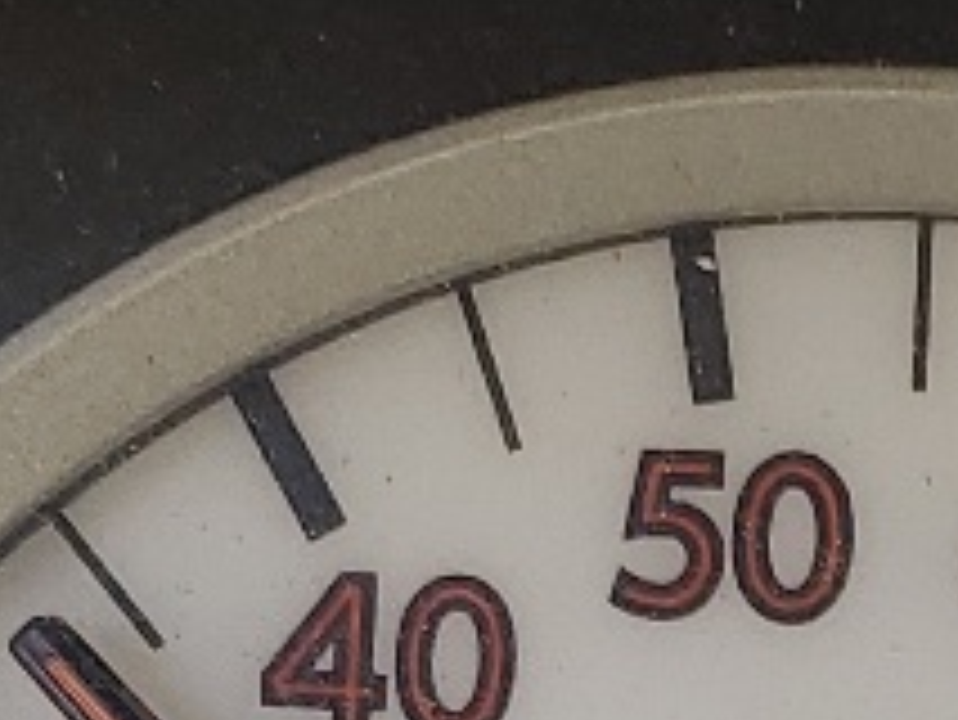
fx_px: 5400
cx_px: 1259
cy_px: 1292
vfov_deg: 7.4
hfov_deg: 9.9
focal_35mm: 195
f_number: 1.5
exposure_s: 1/323
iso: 50
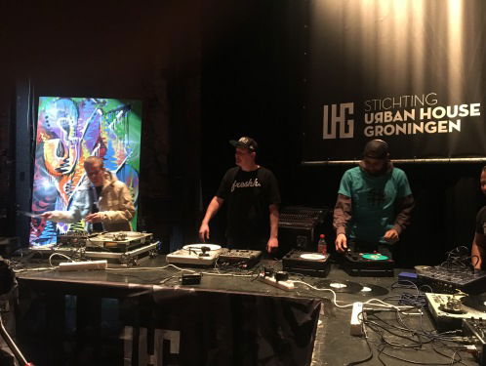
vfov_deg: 48.3
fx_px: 408
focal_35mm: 29
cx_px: 243
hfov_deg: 61.6
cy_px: 183
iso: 320
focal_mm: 4.15
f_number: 2.2
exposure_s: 1/17
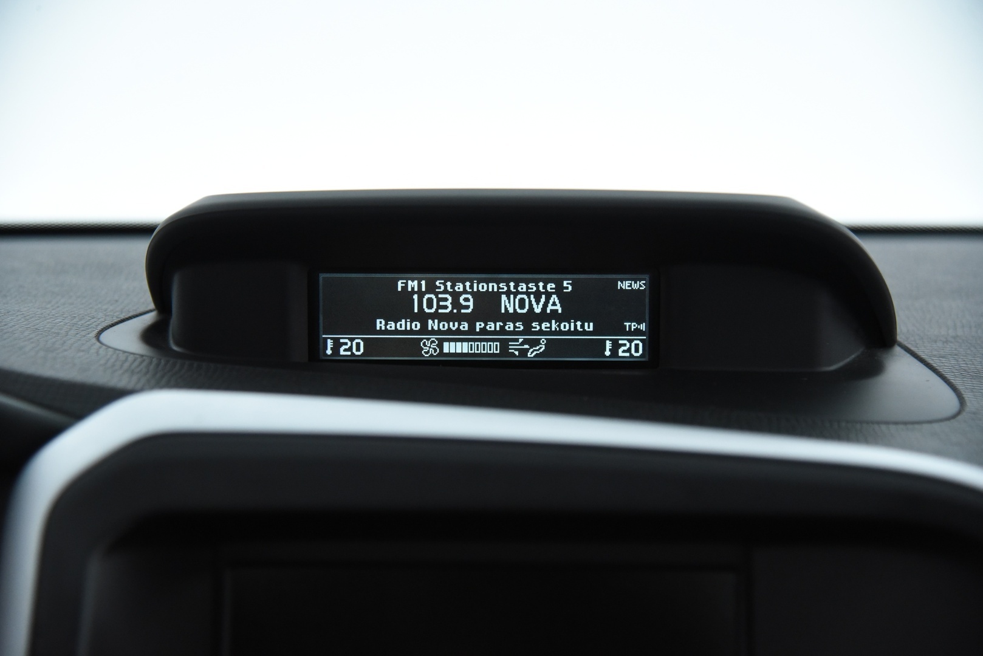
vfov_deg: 20.6
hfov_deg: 30.5
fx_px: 1803
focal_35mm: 66
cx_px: 492
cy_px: 328
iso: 4000
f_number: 4
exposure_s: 1/50
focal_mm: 66
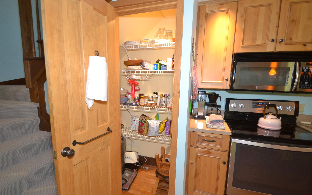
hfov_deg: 97.8
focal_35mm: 16
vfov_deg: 71.3
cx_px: 154
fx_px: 136
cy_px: 98
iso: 800
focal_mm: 10
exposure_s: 1/60
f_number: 4
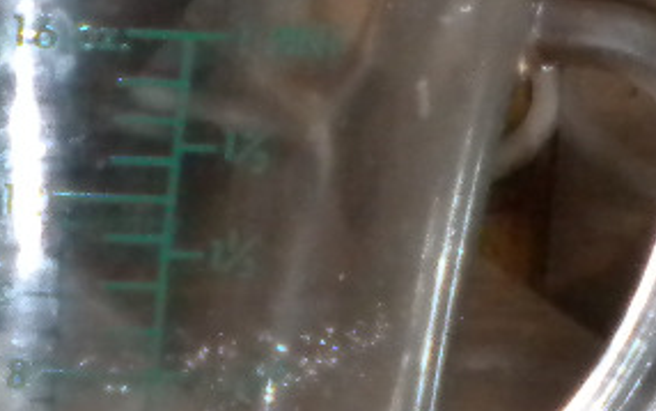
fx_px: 3345
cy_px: 556
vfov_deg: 6.9
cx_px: -87
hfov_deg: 11.0
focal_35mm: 187
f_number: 3.1
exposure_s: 1/30
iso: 400
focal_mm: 6.3
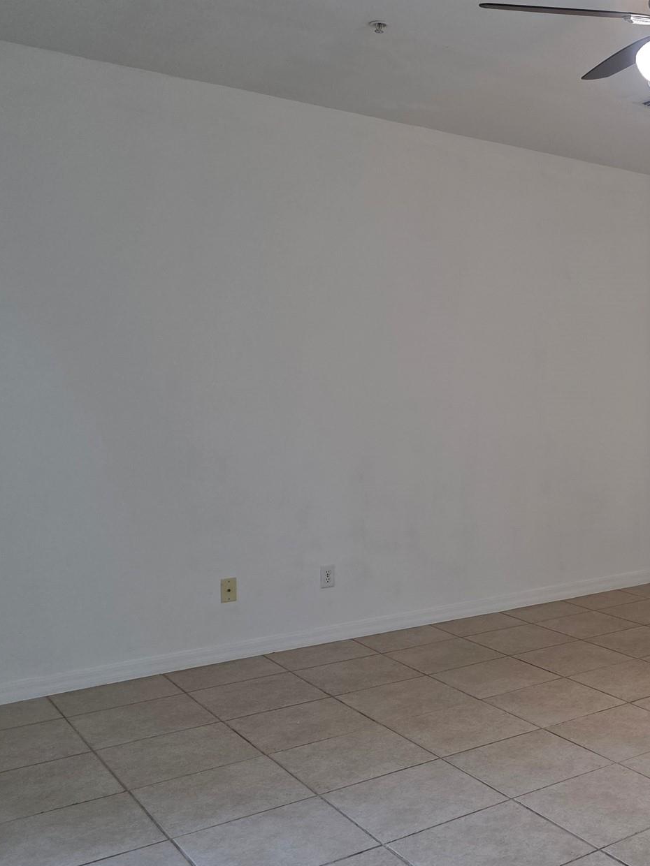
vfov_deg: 48.9
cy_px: 402
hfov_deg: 34.2
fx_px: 951
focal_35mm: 38
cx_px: 655
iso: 250
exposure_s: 1/120
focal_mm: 6.3
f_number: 1.7
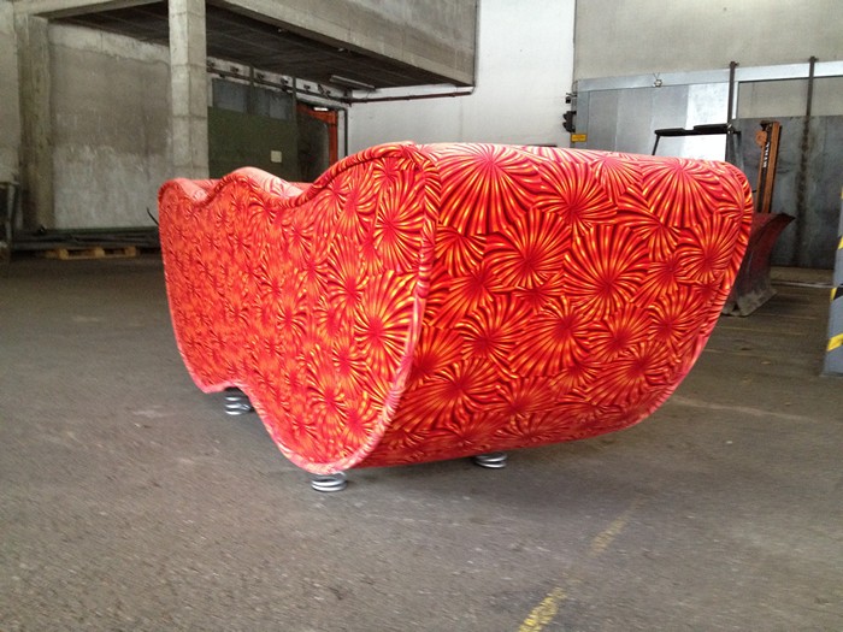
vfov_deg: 40.7
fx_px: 852
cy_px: 316
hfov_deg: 52.6
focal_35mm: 35
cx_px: 422
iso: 250
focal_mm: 4.28
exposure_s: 1/20
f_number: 2.4
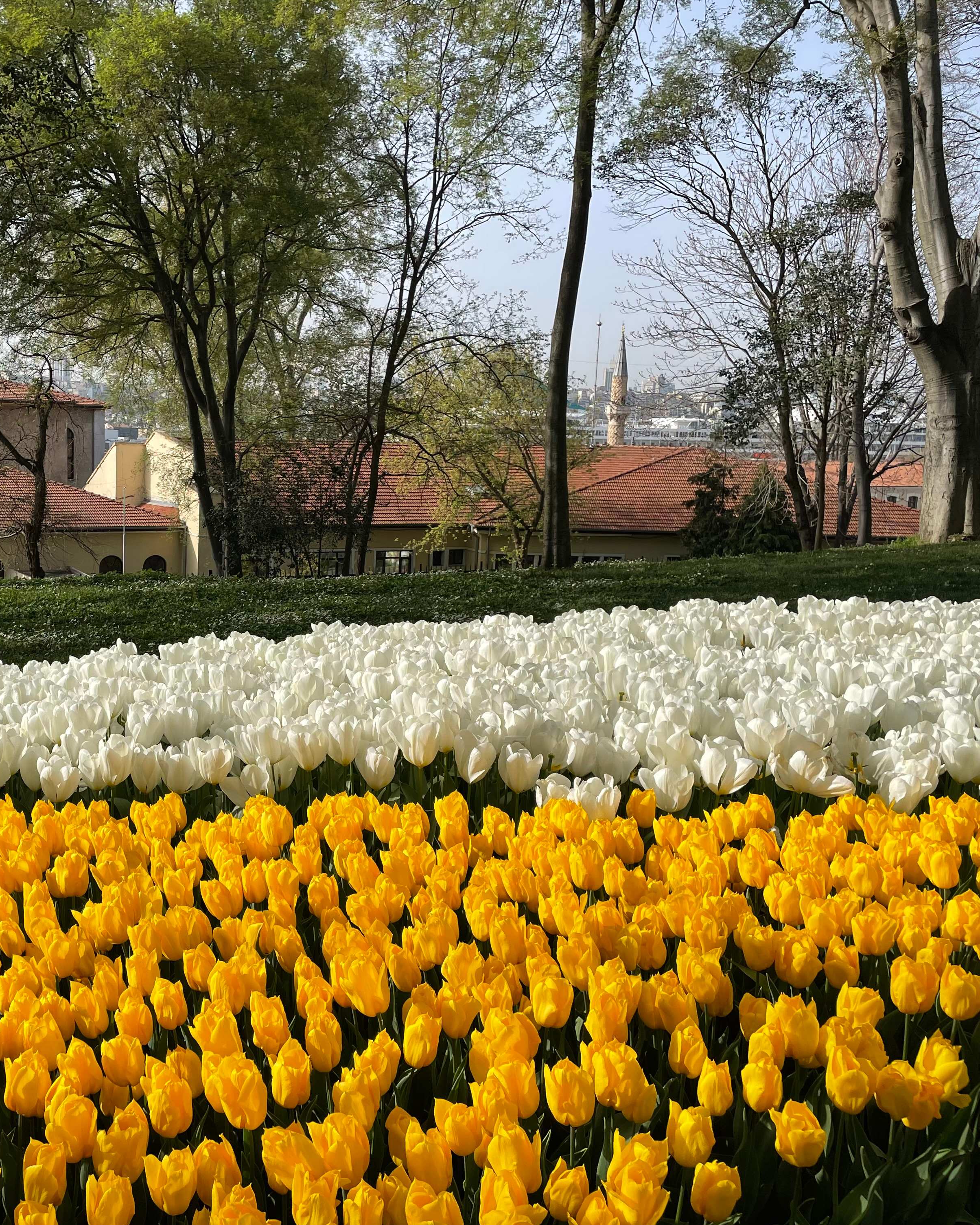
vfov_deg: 52.8
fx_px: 1233
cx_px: 231
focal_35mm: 34
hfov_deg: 41.9
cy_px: 615
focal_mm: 4.2
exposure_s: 1/2304
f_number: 1.6
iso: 32
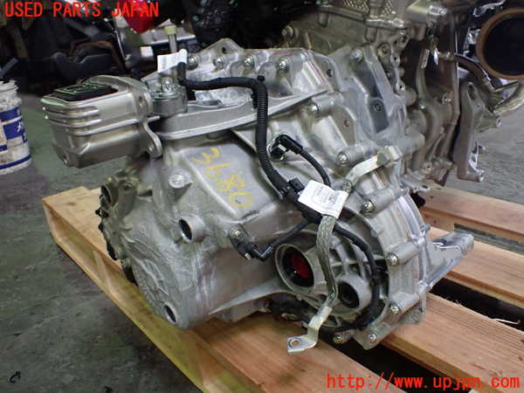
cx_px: 262
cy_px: 196
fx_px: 484
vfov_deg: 44.2
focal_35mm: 32
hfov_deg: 56.8
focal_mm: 5.79
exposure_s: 1/125
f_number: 2.4
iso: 800
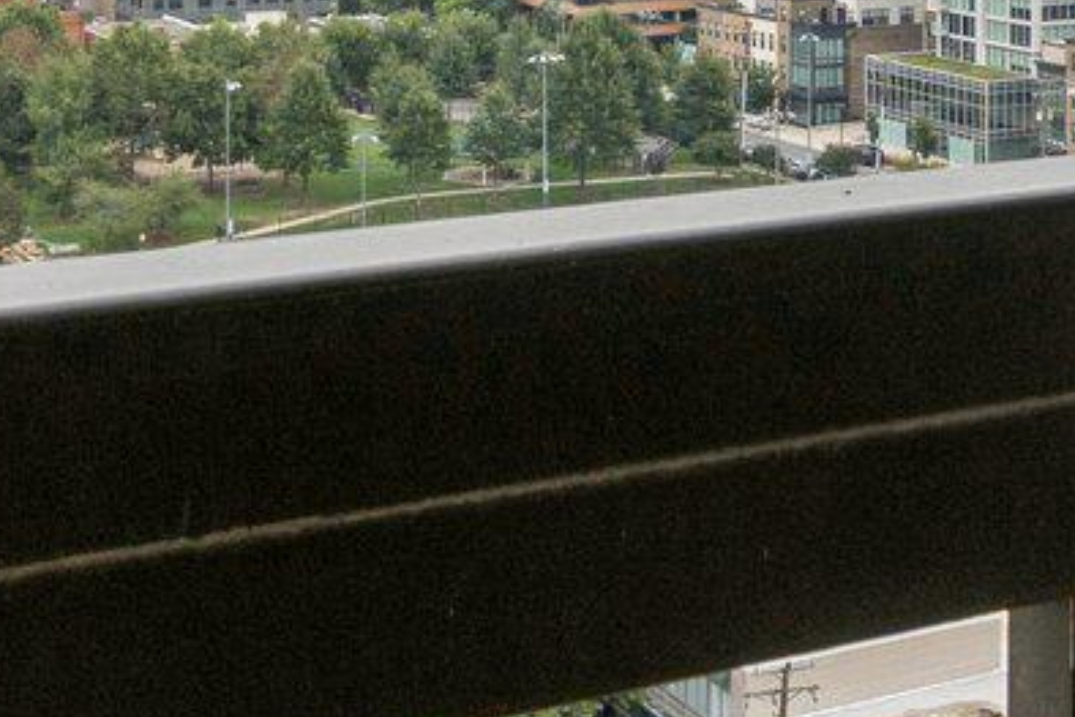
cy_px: -315
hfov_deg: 25.9
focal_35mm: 78
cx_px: 663
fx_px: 2330
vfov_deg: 16.2
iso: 200
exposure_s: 1/640
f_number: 5
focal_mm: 10
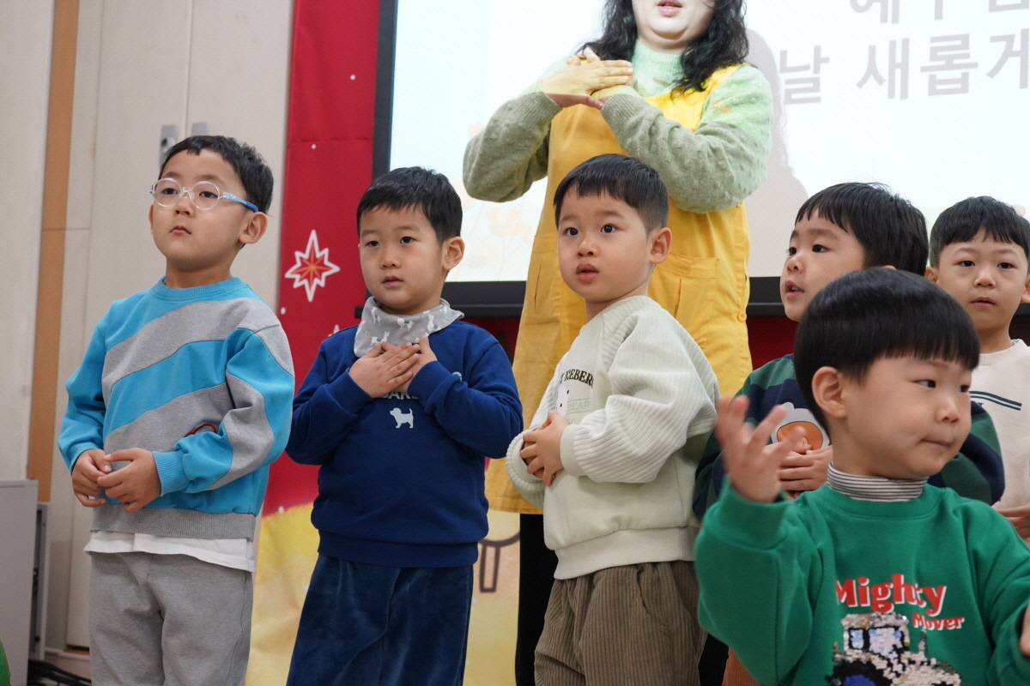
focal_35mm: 60
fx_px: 1717
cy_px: 343
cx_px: 515
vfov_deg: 22.6
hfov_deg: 33.4
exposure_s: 1/80
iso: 2500
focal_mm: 60
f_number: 7.1
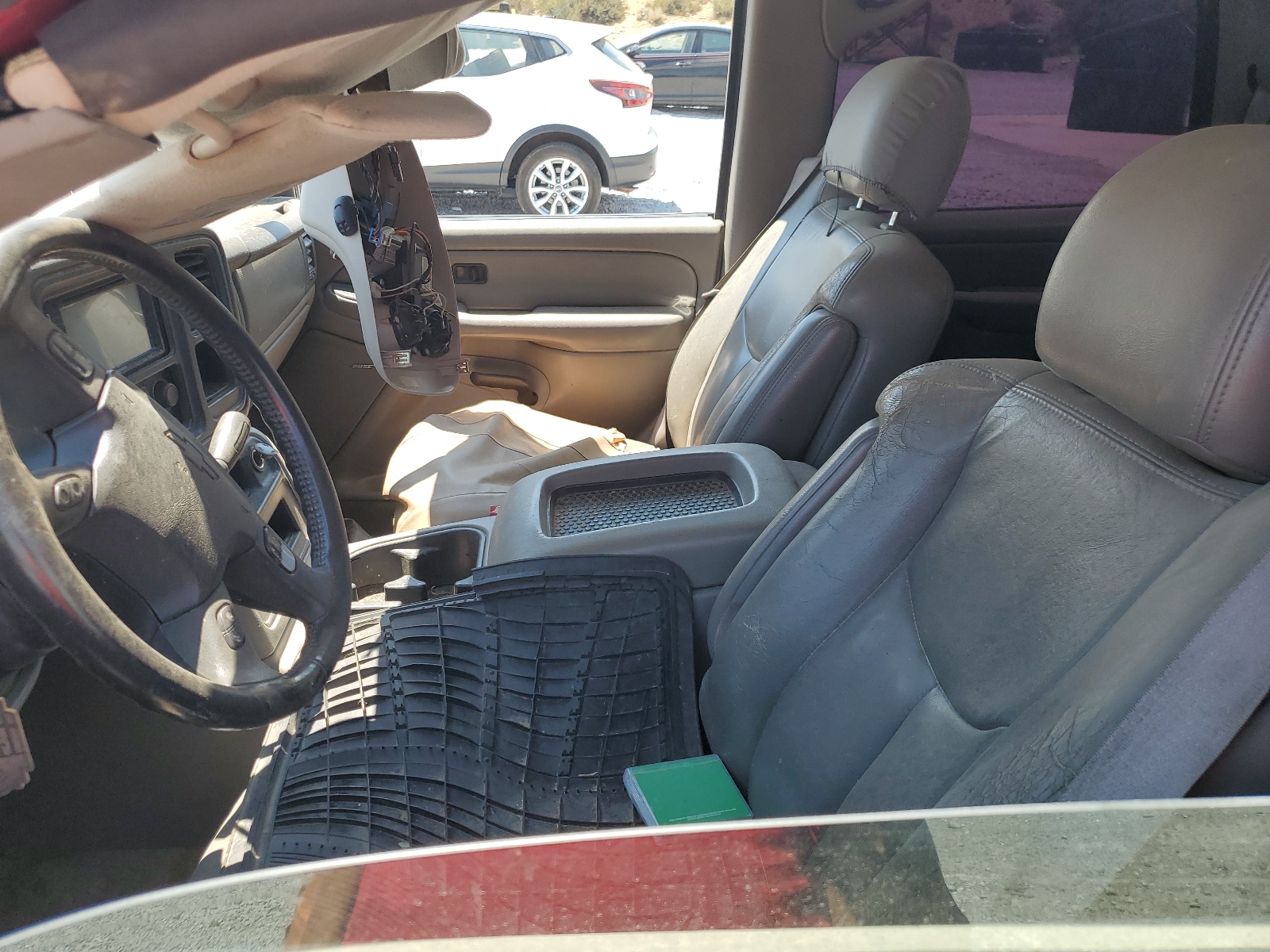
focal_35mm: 26
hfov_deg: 67.3
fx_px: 954
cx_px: 635
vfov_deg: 53.1
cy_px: 476
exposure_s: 1/667
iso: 50
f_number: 1.5
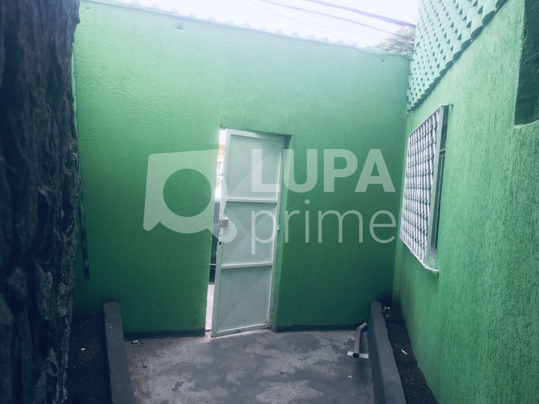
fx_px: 452
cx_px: 270
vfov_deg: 48.2
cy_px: 202
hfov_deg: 61.7
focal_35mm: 29
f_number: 2.2
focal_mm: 4.15
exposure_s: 1/120
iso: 25
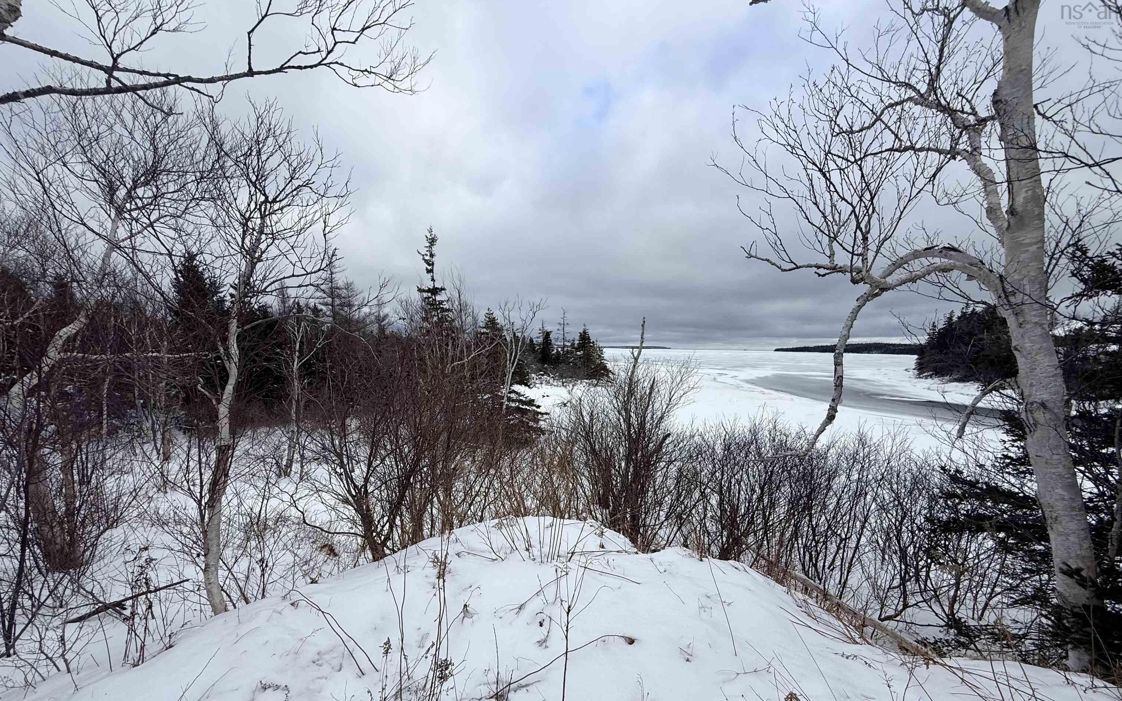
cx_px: 557
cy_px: 417
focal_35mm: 15
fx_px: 459
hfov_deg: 101.5
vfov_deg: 74.1
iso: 50
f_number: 2.2
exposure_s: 1/1211
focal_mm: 2.22
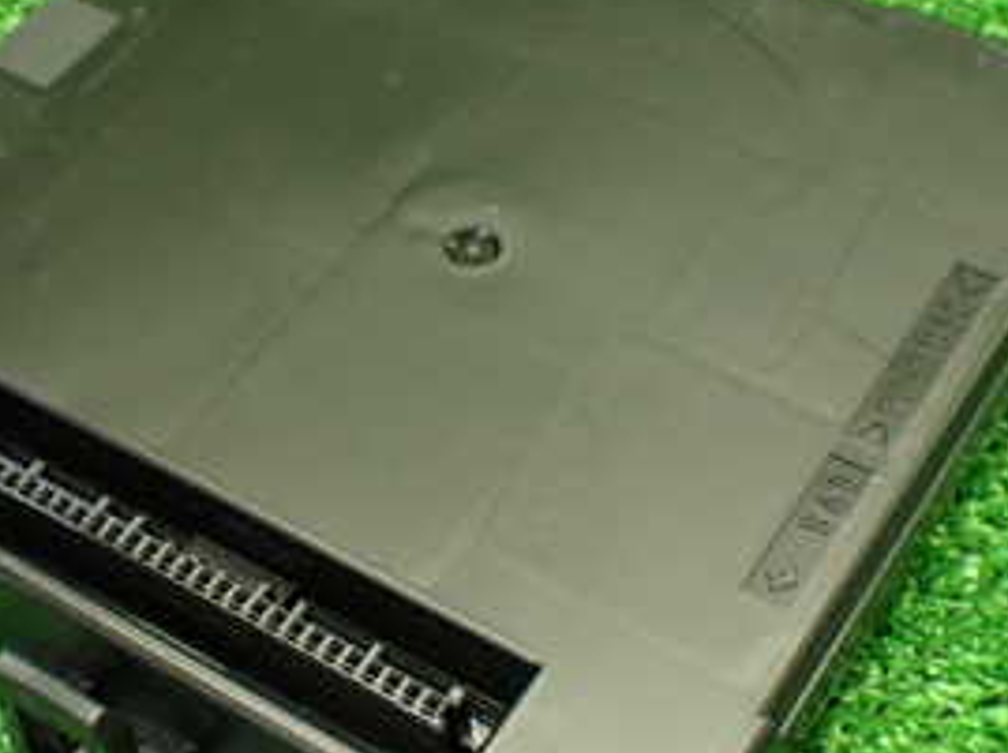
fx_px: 1948
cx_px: 393
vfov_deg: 21.9
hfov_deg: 28.9
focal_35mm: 67
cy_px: 401
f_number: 2.3
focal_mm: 5.4
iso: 800
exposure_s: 1/125
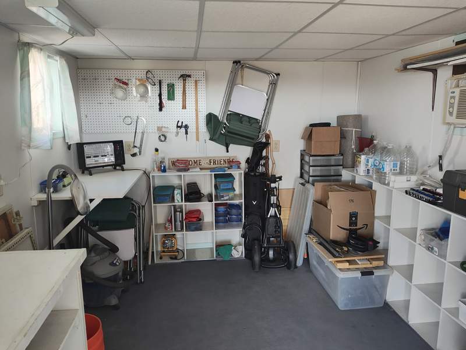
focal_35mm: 25
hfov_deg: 69.4
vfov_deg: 54.9
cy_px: 175
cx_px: 233
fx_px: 337
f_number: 1.5
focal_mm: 4.15
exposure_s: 1/60.1
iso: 125
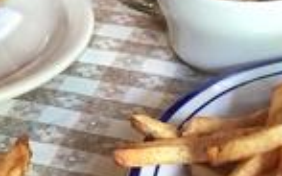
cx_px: 23
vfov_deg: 9.7
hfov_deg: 15.4
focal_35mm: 134
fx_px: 1030
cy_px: 0
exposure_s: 1/30
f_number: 2.2
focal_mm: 4.15
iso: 80
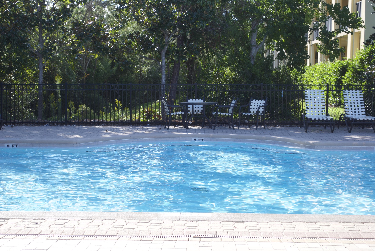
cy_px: 126
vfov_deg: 19.8
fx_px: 720
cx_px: 188
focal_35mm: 69
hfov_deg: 29.2
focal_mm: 46
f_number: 5.6
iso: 125
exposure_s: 1/125
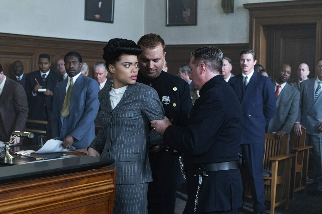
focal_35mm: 61
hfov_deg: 32.9
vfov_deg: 22.3
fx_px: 546
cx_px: 149
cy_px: 101
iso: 3200
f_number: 5
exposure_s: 1/160
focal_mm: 55
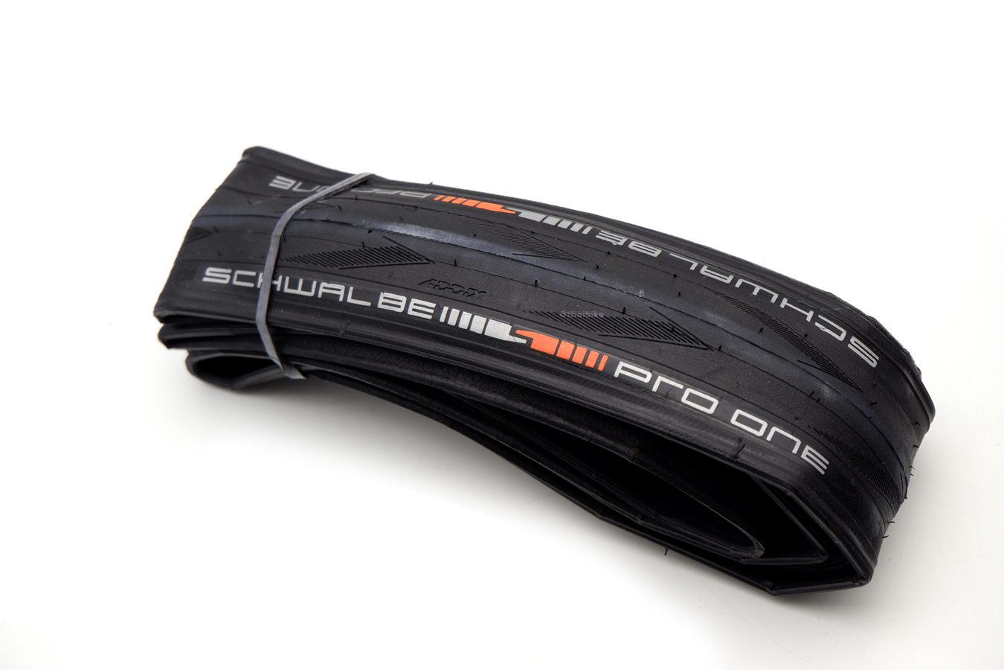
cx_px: 502
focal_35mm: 56
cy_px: 335
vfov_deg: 24.2
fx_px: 1562
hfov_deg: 35.6
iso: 200
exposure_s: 1/110
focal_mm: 37.4
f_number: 5.2
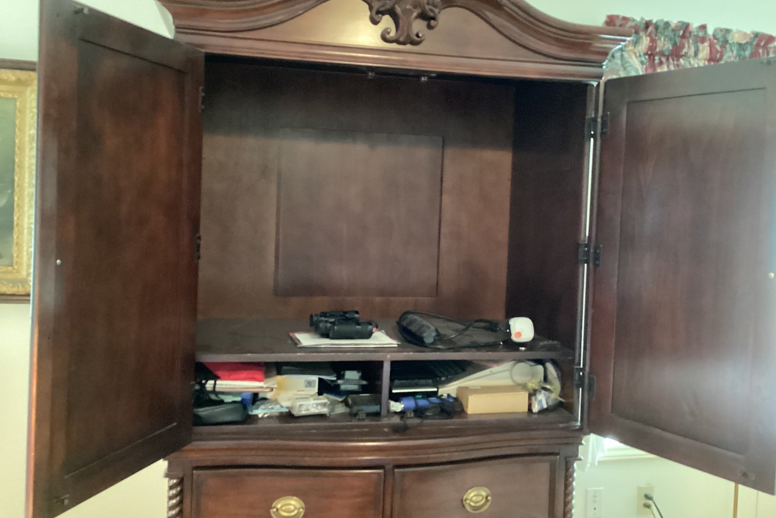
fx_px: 711
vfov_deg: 39.9
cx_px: 397
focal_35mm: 33
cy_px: 224
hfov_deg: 57.2
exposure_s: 1/20
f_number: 2.4
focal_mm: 3.3
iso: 800
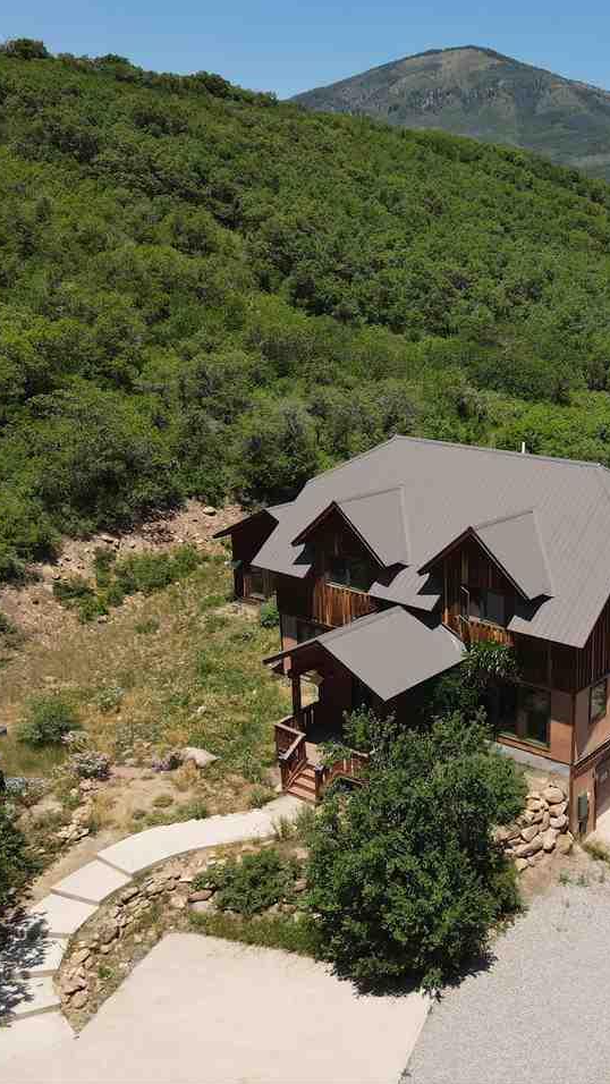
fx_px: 1006
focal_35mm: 35
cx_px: 551
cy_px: 542
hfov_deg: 32.1
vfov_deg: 56.6
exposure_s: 1/640
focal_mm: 4.5
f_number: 2.8
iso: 100
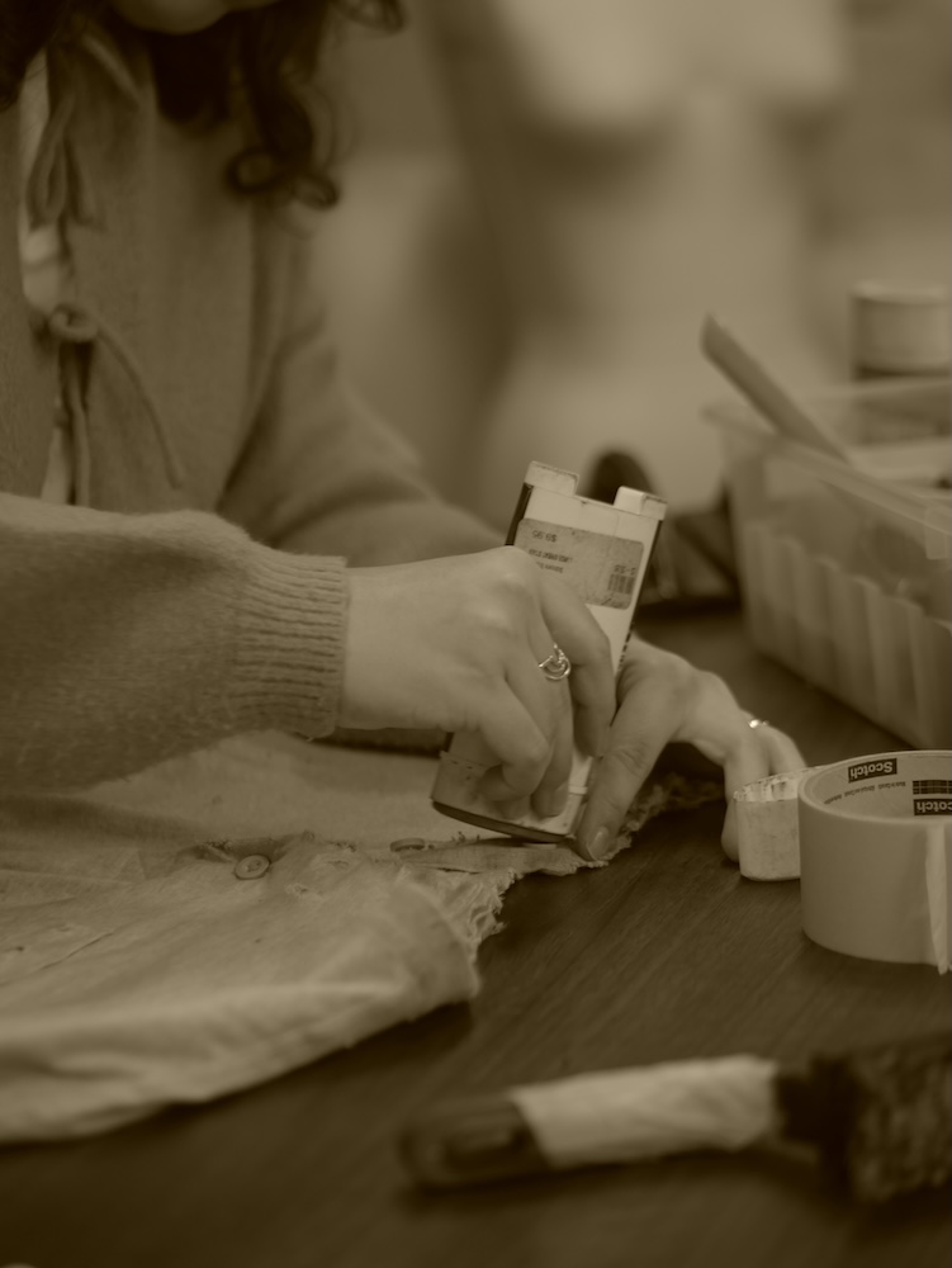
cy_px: 634
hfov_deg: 17.2
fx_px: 3151
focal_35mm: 86
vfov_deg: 22.7
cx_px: 476
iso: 200
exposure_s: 1/100
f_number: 1.7
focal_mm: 43
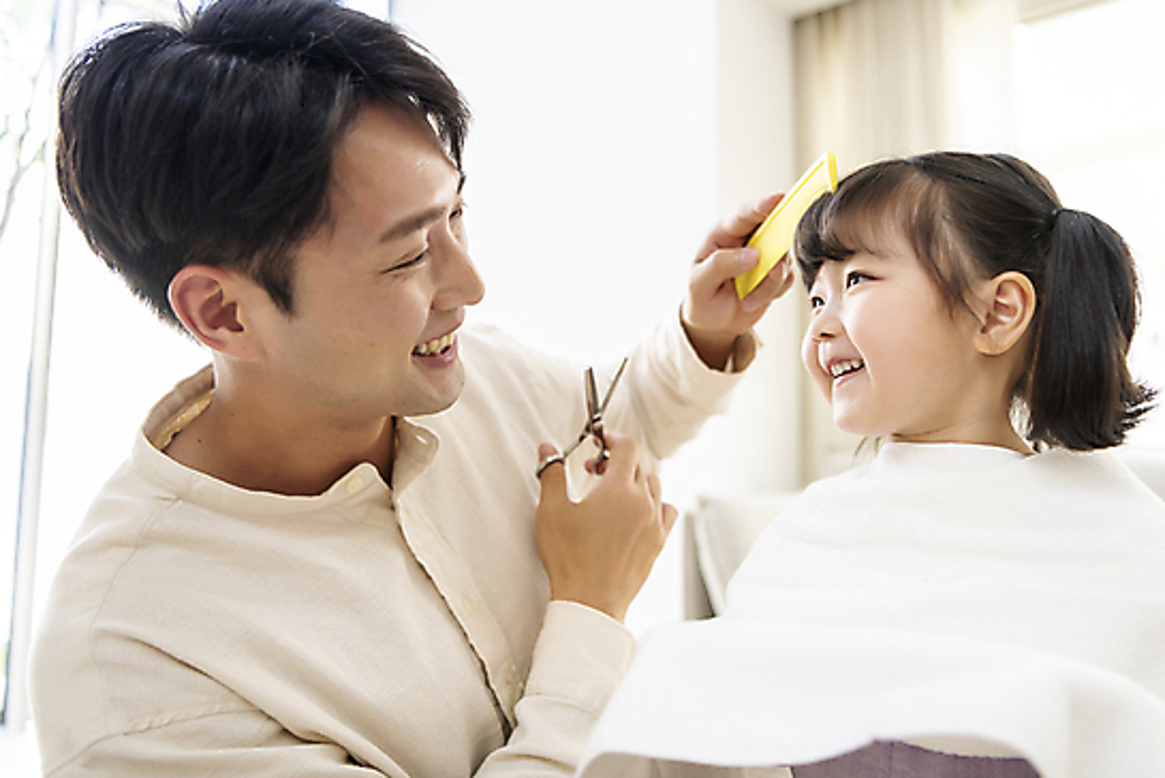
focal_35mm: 33
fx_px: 1068
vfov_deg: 40.0
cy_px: 365
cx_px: 633
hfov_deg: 57.1
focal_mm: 30
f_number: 2.8
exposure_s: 1/80
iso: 250
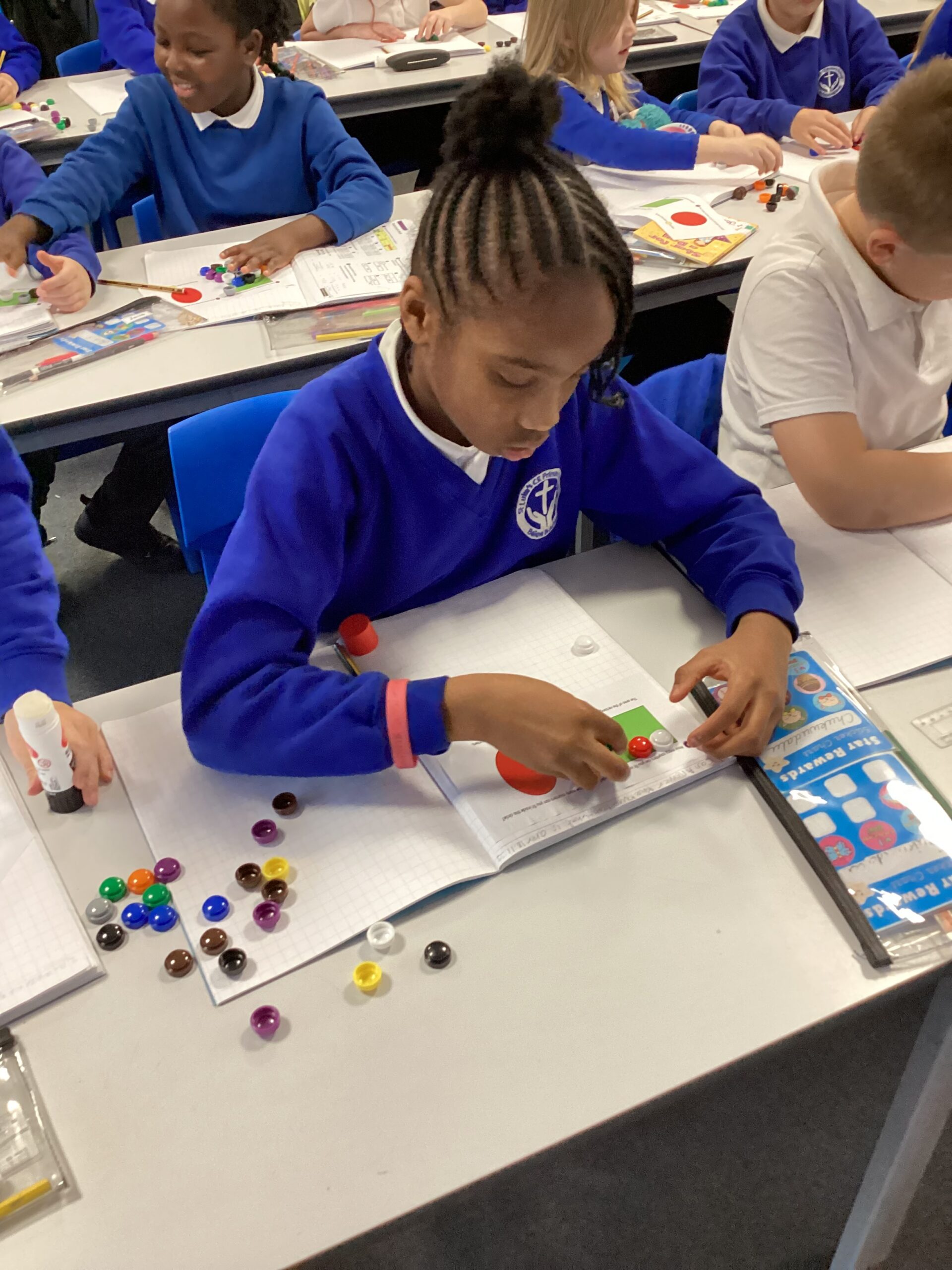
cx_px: 476
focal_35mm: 31
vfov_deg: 58.4
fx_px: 1137
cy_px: 635
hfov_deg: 45.4
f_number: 2.4
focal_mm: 3.3
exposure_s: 1/60
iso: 320
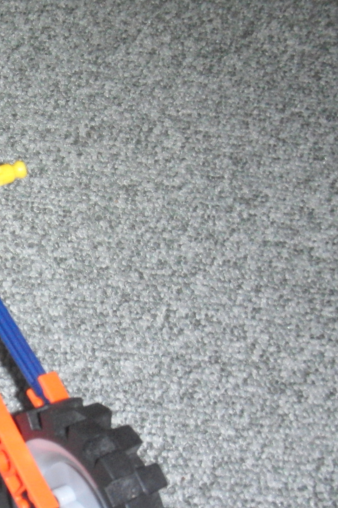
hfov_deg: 19.0
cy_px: 322
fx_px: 958
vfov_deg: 29.5
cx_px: -58
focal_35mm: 68
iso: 400
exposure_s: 1/40
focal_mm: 6.66
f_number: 3.9
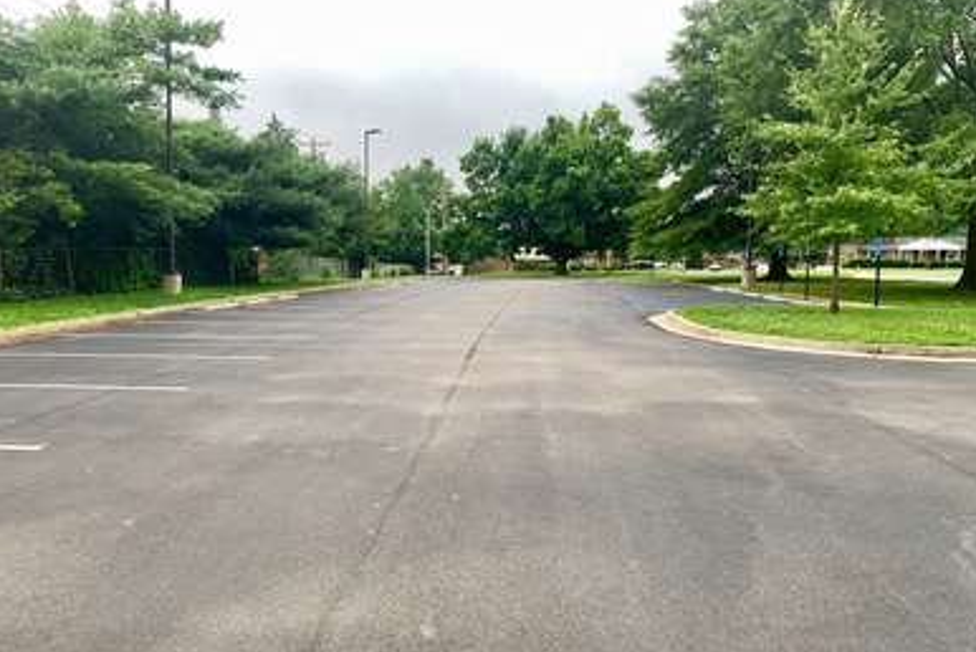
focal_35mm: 28
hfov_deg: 65.4
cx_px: 480
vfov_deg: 46.5
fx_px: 760
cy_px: 326
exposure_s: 1/216
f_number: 1.8
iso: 25
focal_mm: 4.25
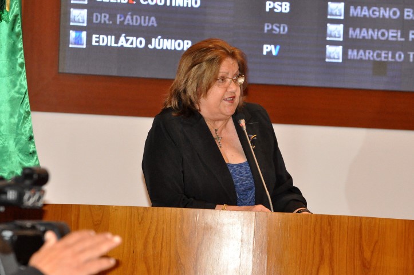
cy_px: 138
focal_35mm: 202
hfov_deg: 10.2
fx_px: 2326
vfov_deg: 6.8
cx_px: 207
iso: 3200
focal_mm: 135
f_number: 11
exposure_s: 1/125
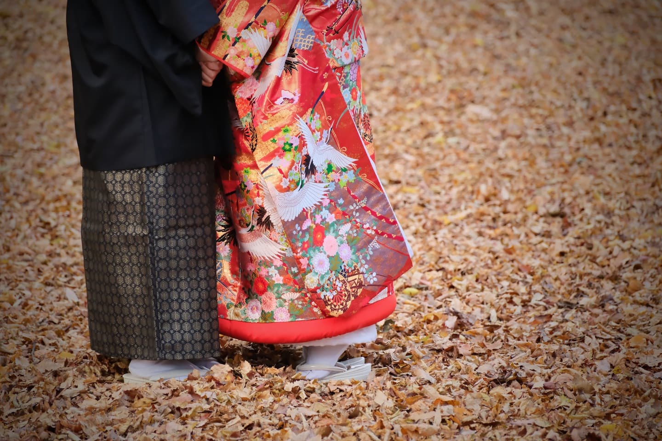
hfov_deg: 6.4
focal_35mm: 322
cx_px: 331
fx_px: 5921
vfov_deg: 4.3
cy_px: 220
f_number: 5.6
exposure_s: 1/100
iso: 3200
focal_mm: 214.4
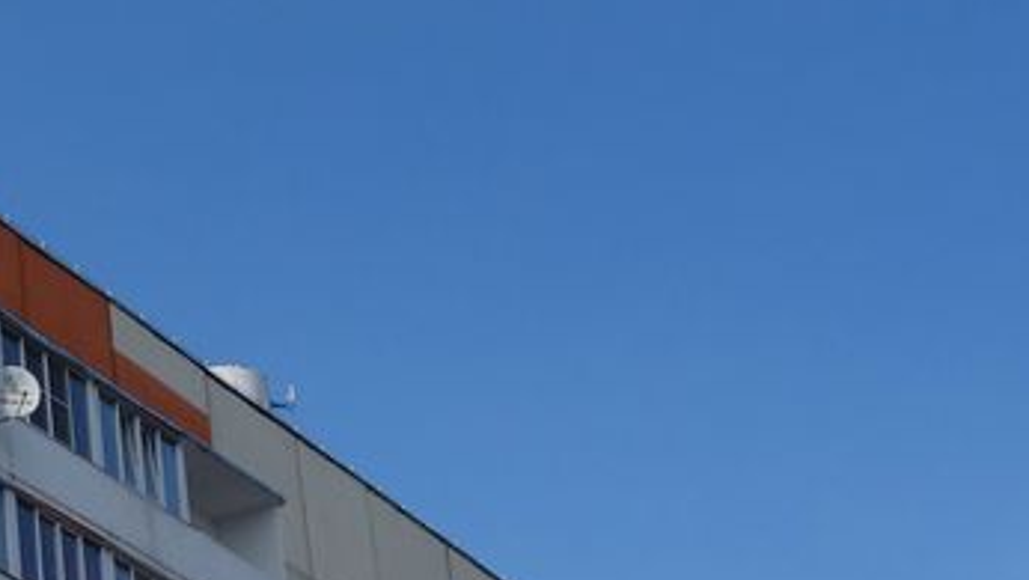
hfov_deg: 14.6
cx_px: -889
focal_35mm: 127
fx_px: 3467
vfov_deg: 9.2
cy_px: 987
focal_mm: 10.4
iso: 125
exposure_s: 1/640
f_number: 5.6
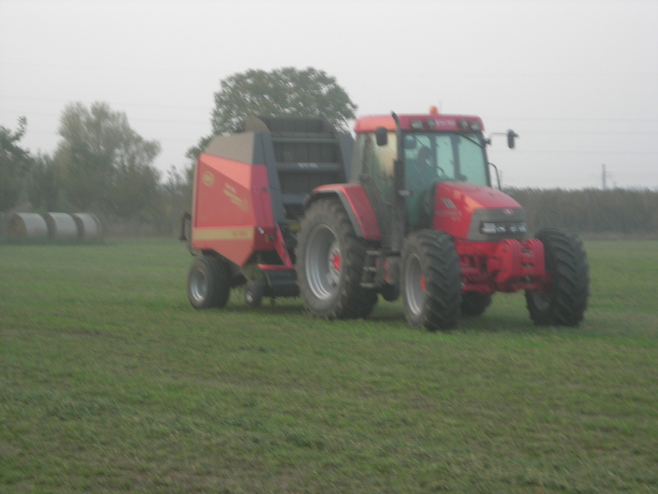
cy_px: 247
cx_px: 329
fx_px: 2148
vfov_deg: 13.1
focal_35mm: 113
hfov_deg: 17.4
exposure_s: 1/30
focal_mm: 23.4
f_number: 4.9
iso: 67
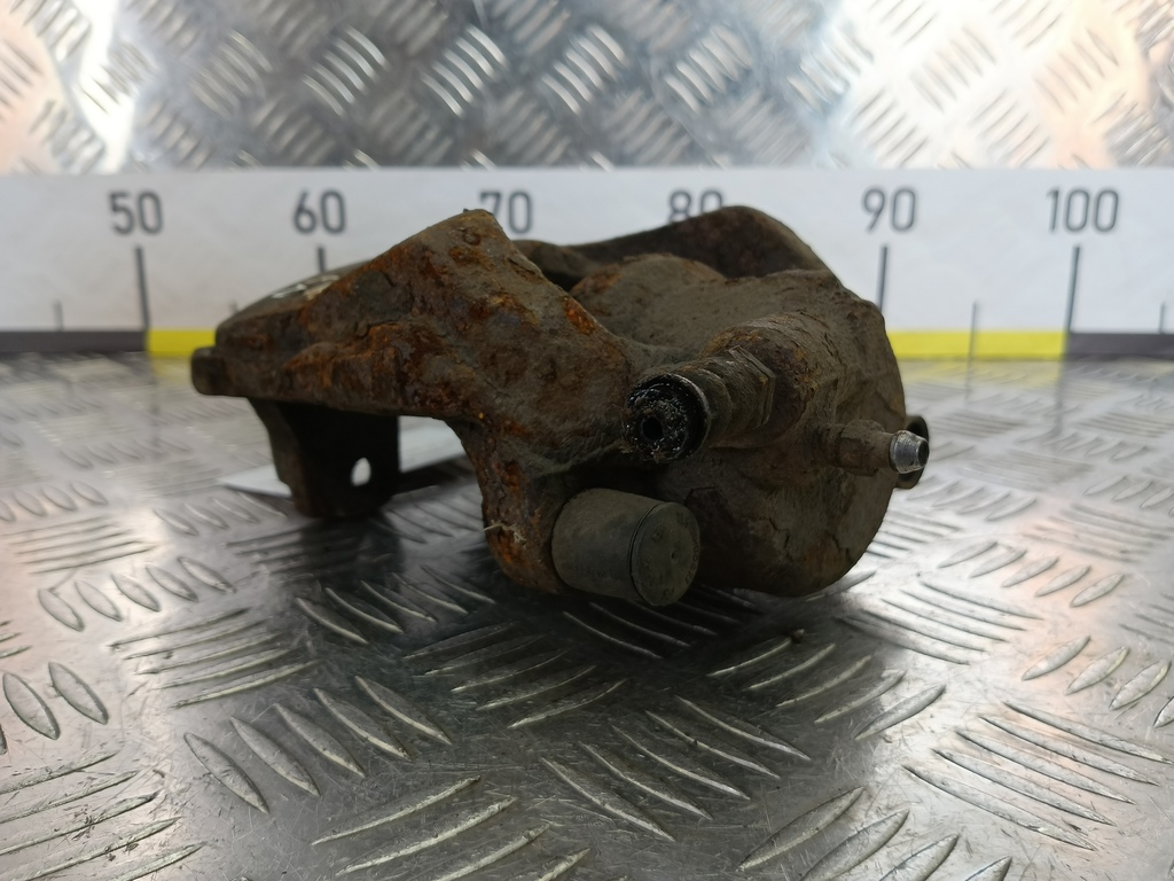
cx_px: 587
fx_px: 780
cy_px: 440
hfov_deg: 73.9
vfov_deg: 58.9
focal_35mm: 23
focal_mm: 4.11
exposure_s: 1/50
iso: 80
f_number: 1.6
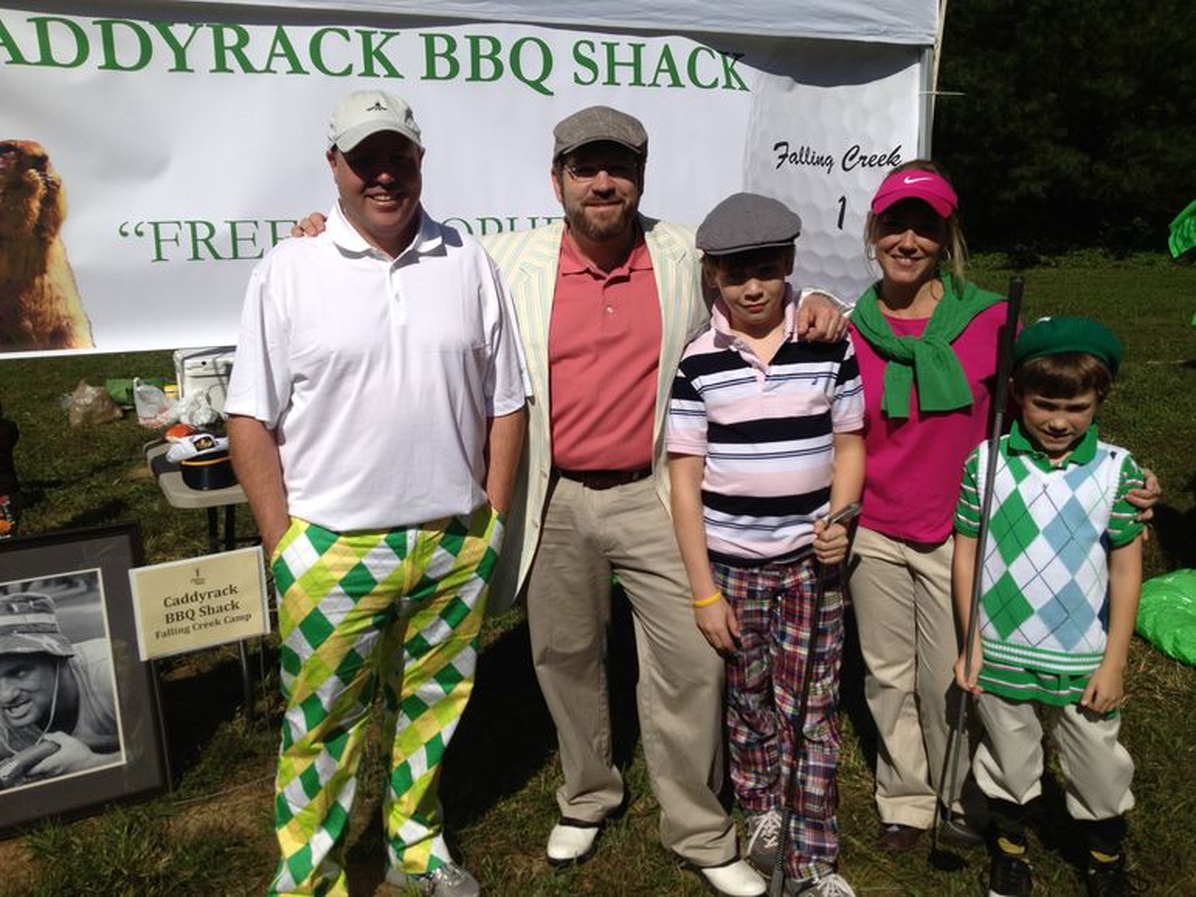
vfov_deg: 40.7
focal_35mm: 35
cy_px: 448
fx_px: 1209
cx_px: 598
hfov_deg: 52.6
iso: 50
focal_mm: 4.28
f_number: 2.4
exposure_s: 1/4255
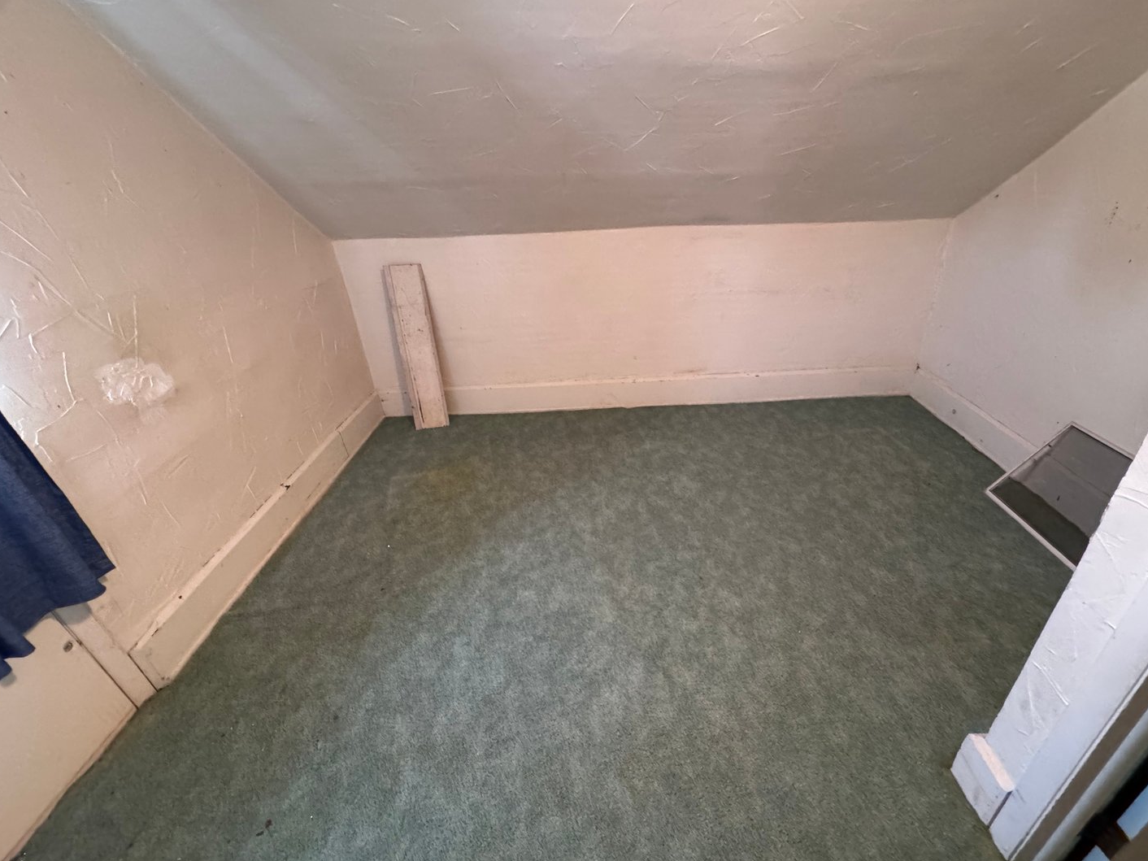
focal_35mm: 15
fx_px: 497
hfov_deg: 98.1
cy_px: 434
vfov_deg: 81.7
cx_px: 591
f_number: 2.2
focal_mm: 2.22
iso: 1000
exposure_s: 1/60
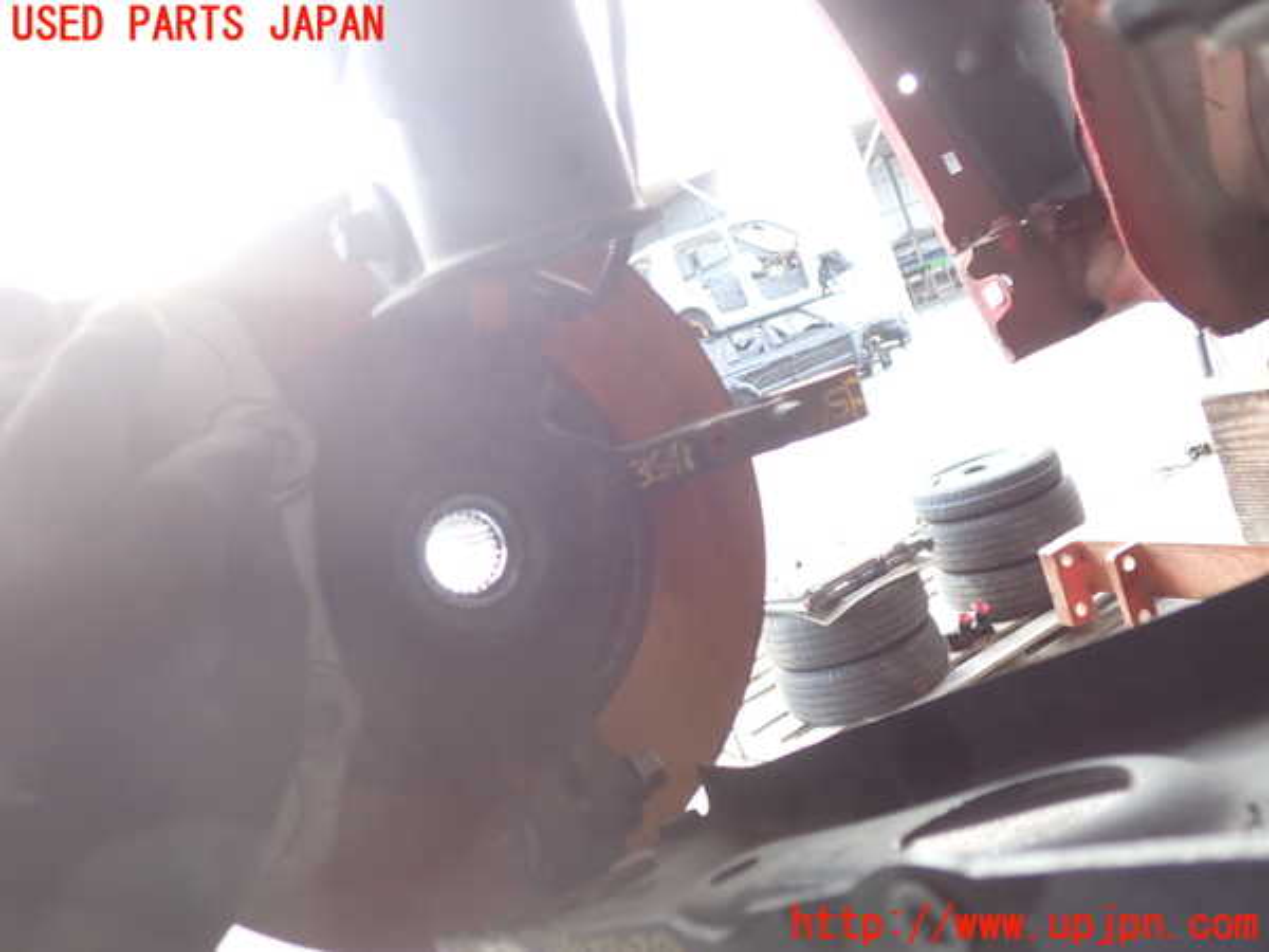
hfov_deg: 60.0
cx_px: 634
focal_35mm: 30
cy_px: 476
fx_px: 1100
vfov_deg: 46.8
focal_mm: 5.4
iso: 200
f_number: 2.3
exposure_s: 1/60
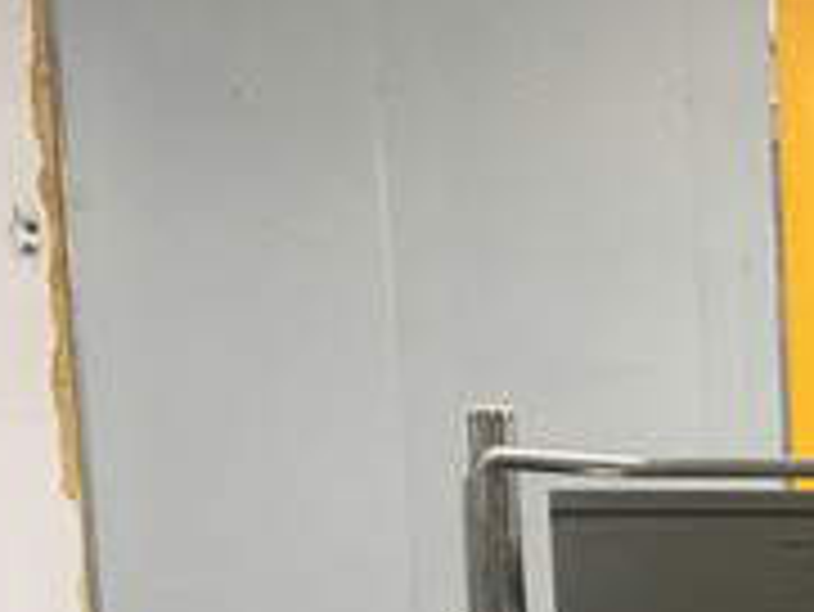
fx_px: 2259
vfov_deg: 14.3
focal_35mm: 96
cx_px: 1286
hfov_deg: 17.8
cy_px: 936
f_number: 2.2
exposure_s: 1/17
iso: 200
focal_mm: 4.15
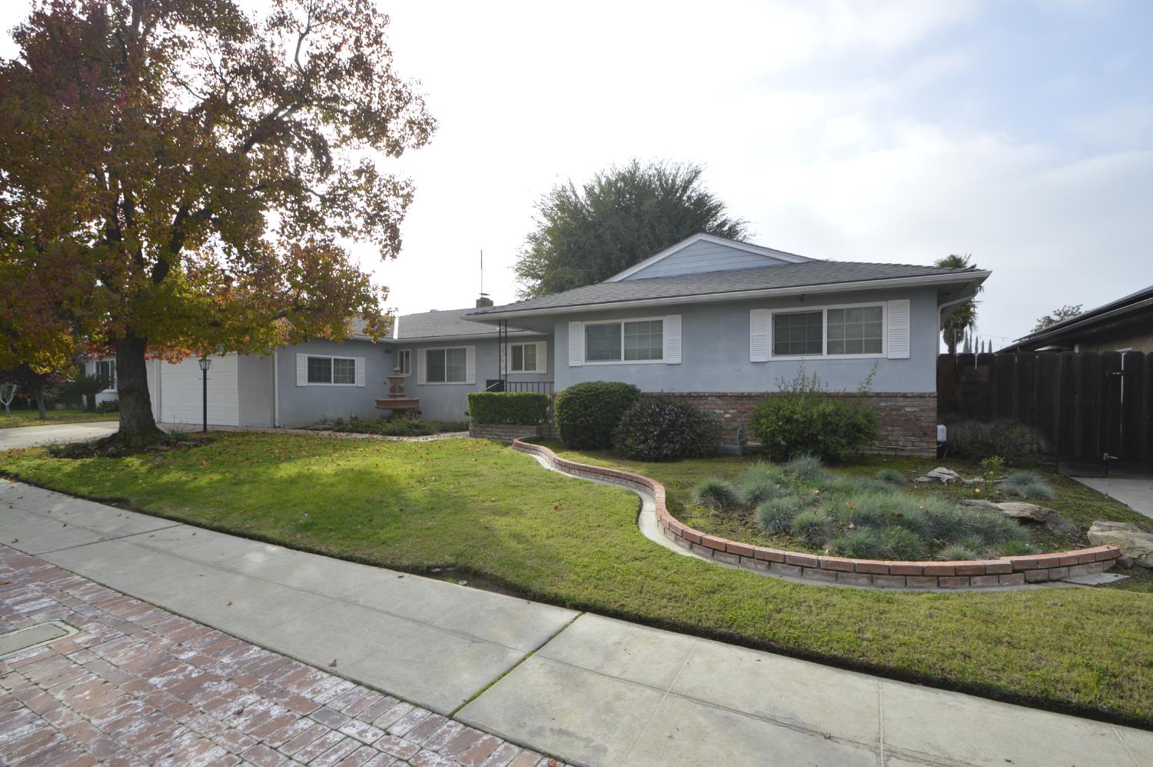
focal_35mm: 16
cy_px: 384
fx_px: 528
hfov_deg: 95.0
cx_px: 576
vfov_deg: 71.9
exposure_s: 1/200
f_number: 7.1
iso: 100
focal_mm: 11
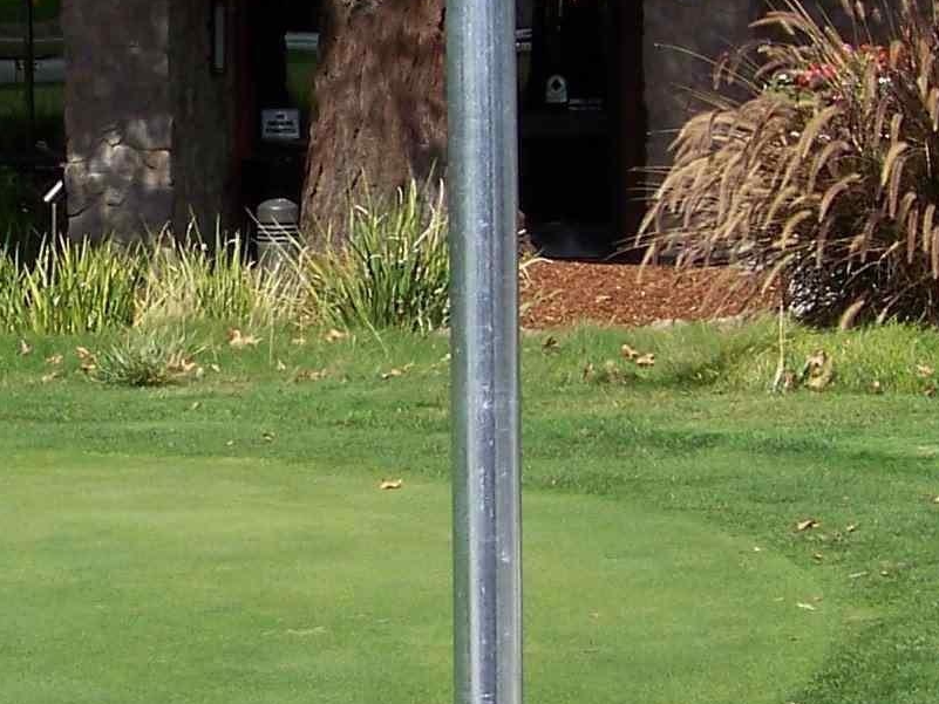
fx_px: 3744
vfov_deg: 10.7
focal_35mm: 138
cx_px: 16
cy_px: 288
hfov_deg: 14.1
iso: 64
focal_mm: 5.85
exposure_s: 1/500
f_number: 4
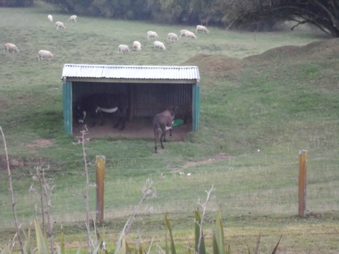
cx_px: 170
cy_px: 127
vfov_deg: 11.9
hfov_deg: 15.8
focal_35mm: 125
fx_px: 1224
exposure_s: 1/30
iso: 800
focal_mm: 22.5
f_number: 6.3
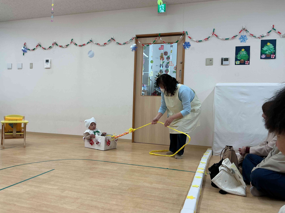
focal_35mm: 29
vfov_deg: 48.2
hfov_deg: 61.7
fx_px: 239
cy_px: 106
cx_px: 142
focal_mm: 3
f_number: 1.8
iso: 25
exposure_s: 1/100
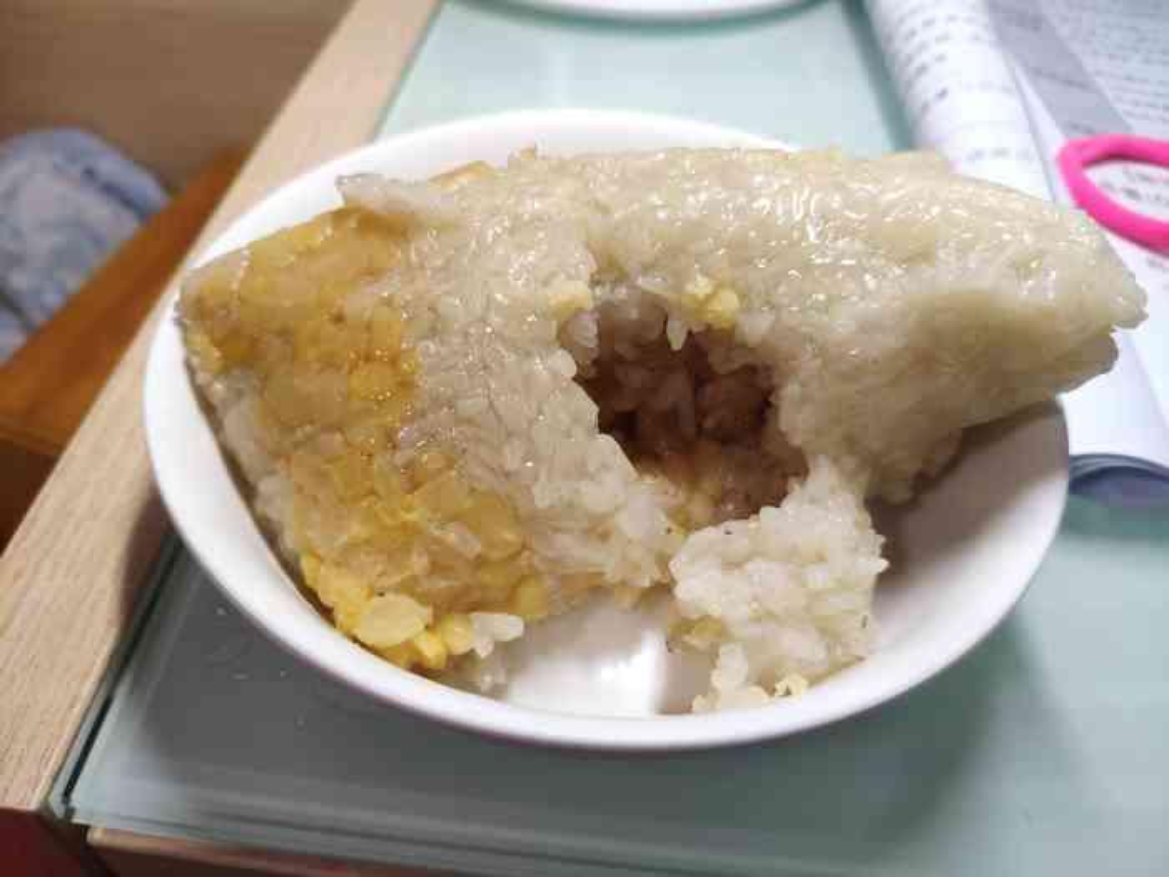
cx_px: 584
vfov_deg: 63.4
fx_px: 709
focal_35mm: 21
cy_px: 438
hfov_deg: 79.0
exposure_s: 1/100
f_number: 1.8
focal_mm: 4.22
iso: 343
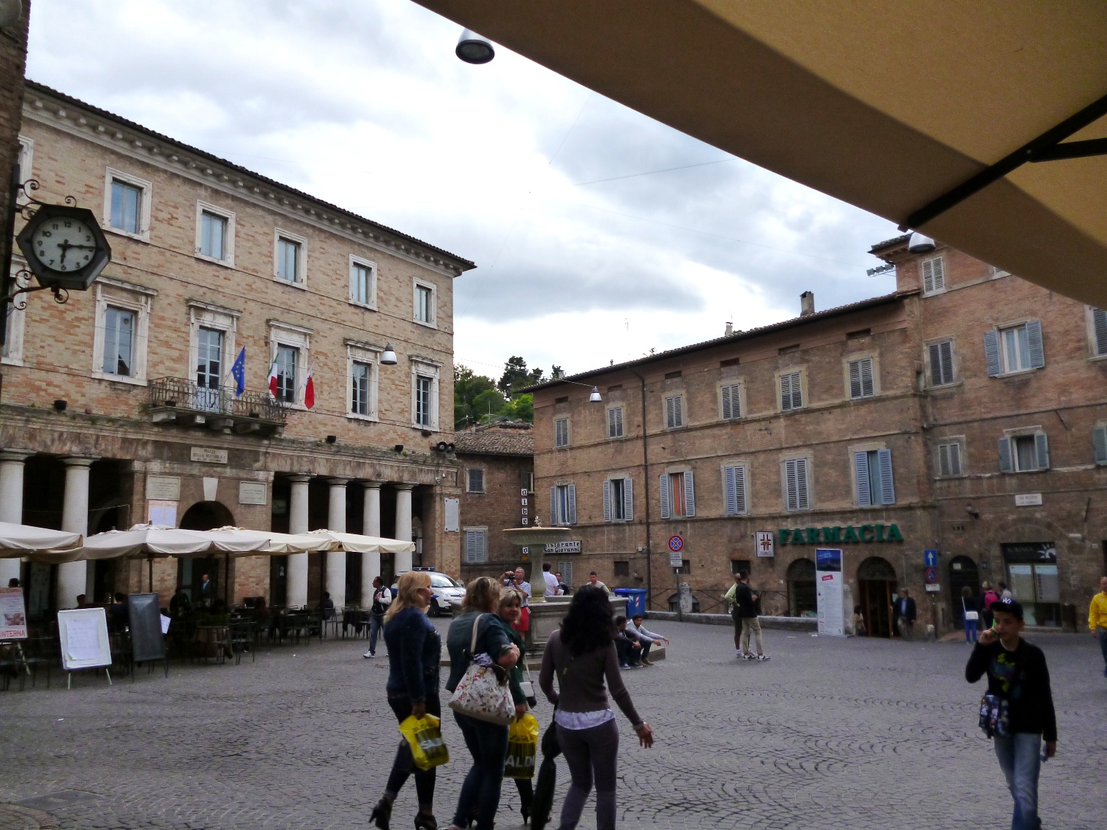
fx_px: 895
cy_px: 415
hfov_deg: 63.4
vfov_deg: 49.7
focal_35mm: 28
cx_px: 554
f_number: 9
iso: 160
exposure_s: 1/80
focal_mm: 5
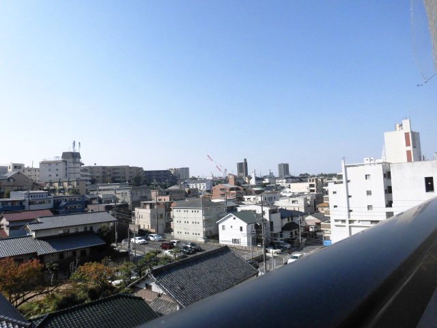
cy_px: 164
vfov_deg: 56.8
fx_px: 303
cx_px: 218
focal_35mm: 24
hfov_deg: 71.6
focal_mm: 4.3
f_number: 7.8
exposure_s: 1/320
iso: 100
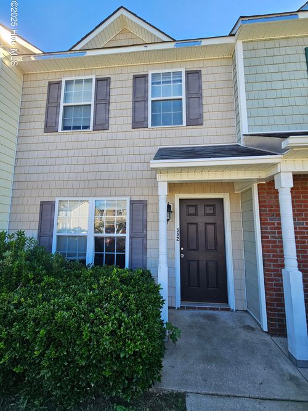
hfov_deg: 89.9
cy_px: 206
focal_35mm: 13
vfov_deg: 106.2
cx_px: 154
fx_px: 154
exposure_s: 1/479
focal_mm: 2.2
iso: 50
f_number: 2.2
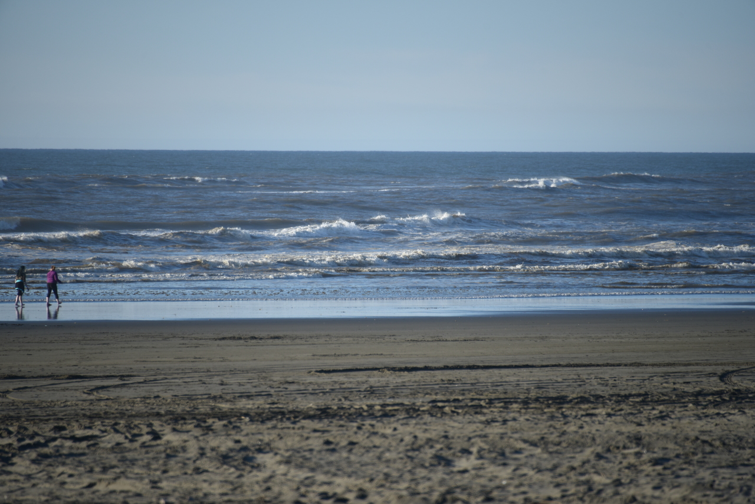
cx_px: 378
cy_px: 252
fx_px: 6293
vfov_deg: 4.6
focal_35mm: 300
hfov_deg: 6.9
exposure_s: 1/640
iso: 160
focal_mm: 300
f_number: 5.6
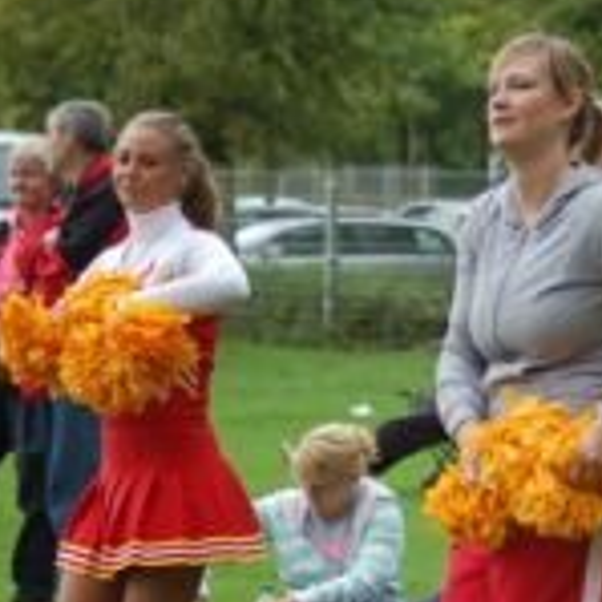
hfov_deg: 5.8
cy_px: 541
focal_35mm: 301
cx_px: 644
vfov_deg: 5.8
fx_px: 5922
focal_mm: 78
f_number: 4
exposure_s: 1/500
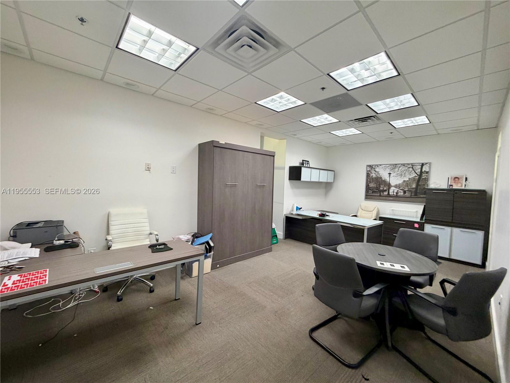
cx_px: 255
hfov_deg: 102.1
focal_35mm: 14
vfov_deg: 85.7
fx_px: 206
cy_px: 192
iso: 200
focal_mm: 2.22
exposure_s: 1/120
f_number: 2.2
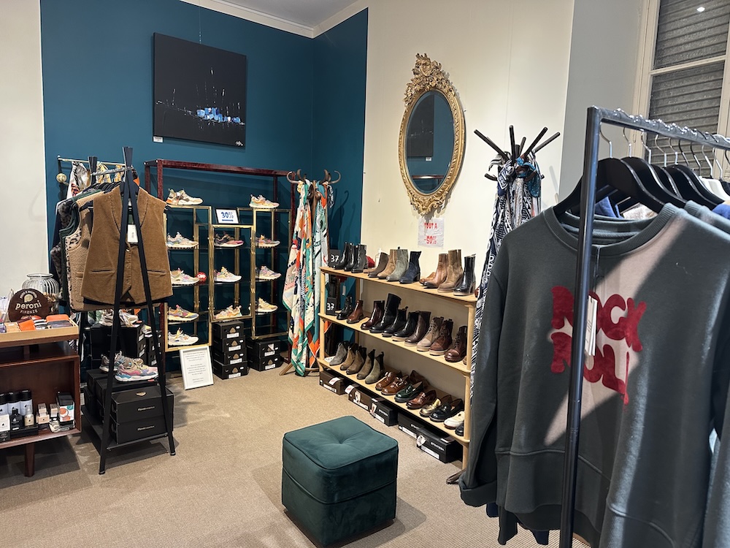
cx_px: 365
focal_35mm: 24
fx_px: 506
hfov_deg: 71.6
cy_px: 274
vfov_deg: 56.8
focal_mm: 6.86
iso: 250
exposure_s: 1/50
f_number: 1.78
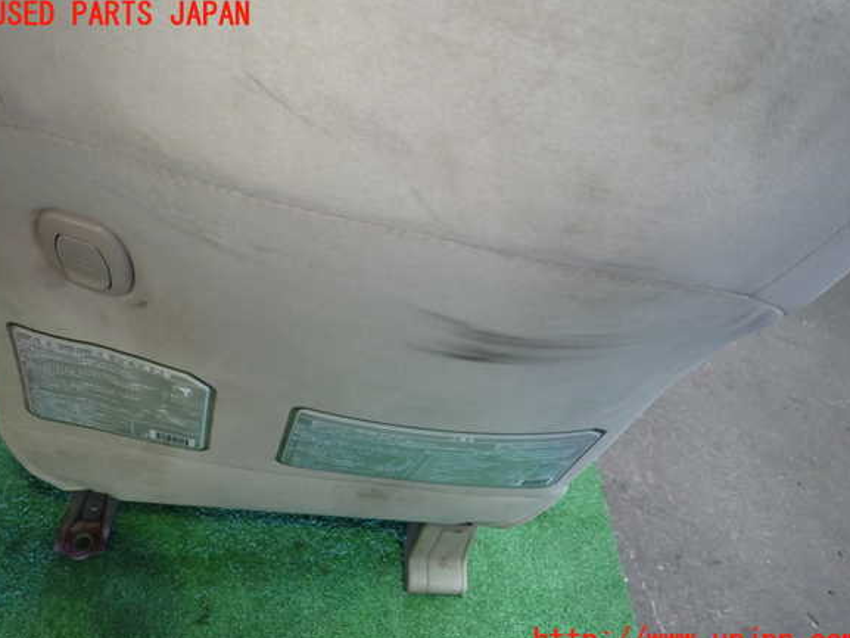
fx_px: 639
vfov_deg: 53.1
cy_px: 329
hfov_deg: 67.3
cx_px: 424
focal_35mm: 26
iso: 200
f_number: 2
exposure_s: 1/30
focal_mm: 4.5
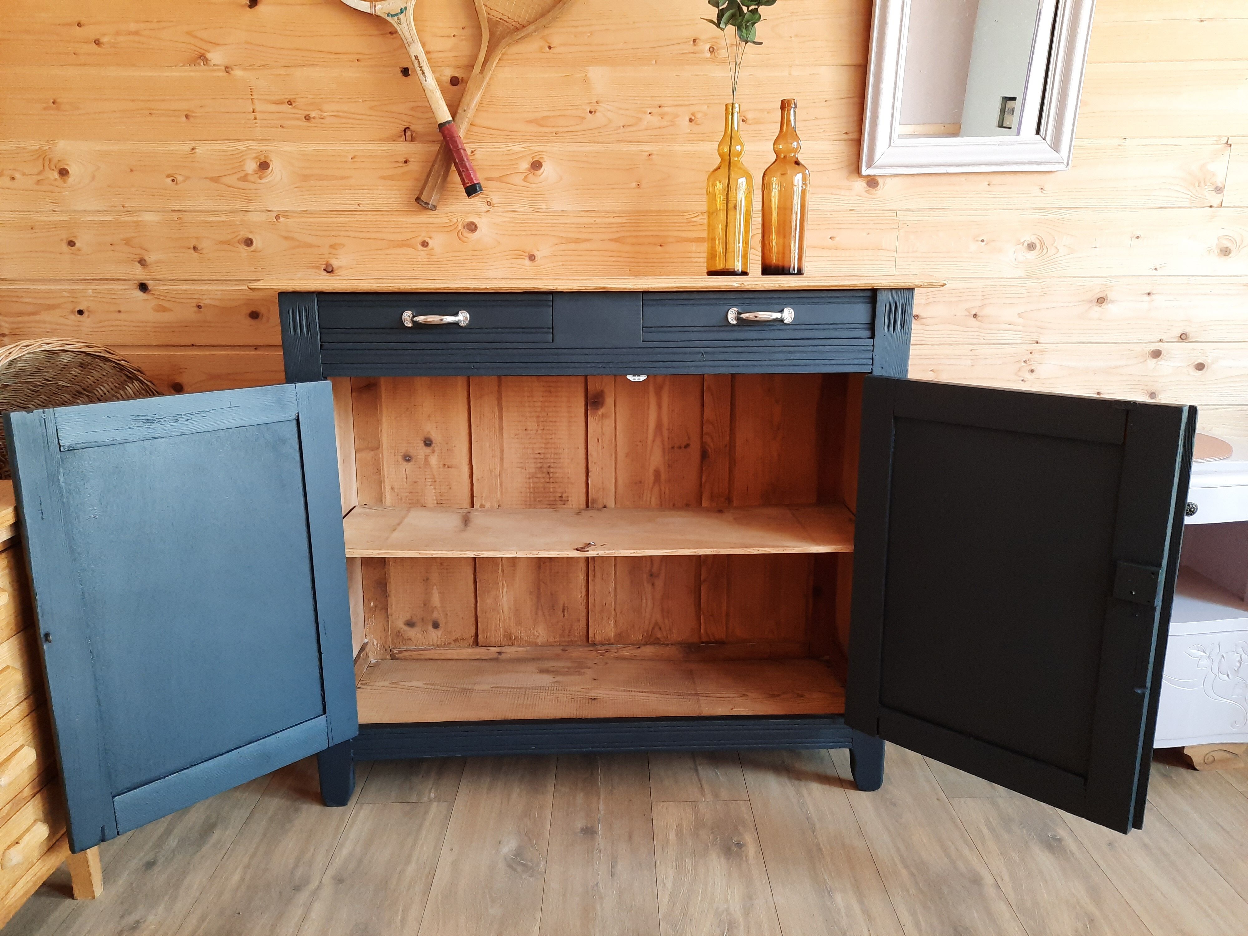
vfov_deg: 54.9
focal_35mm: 25
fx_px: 901
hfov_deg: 69.4
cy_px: 468
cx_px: 624
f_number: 2
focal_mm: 4.6
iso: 250
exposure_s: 1/50
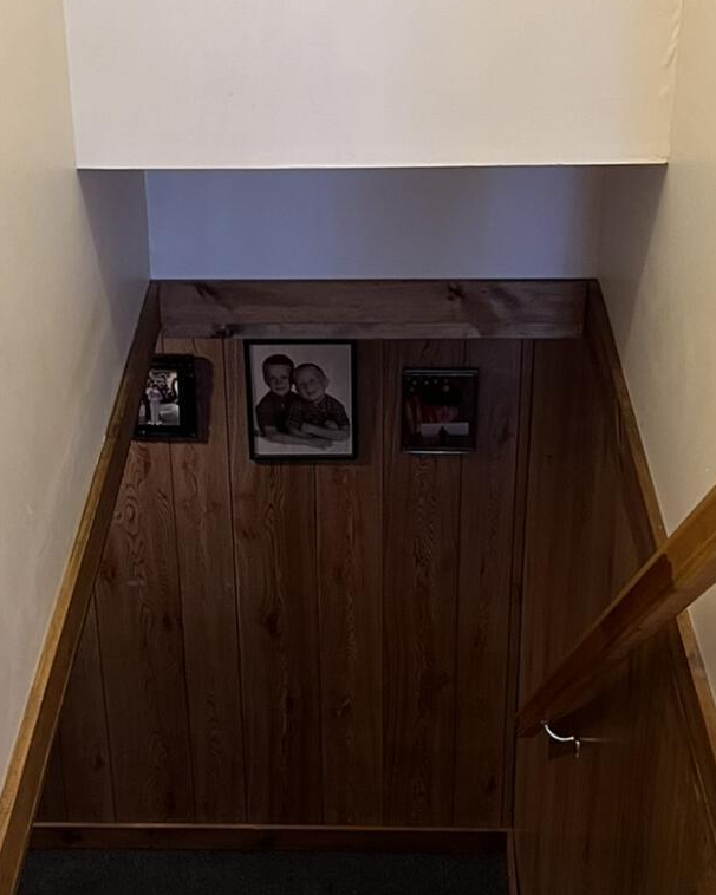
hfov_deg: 22.8
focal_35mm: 67
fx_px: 1775
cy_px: 510
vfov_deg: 28.3
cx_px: 287
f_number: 1.5
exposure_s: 1/60
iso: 200
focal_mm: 5.7
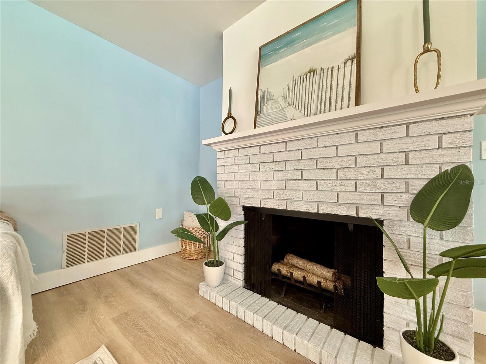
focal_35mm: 14
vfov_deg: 85.7
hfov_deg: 102.1
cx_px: 243
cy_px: 182
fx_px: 197
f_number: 2.2
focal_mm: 2.22
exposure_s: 1/60
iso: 200
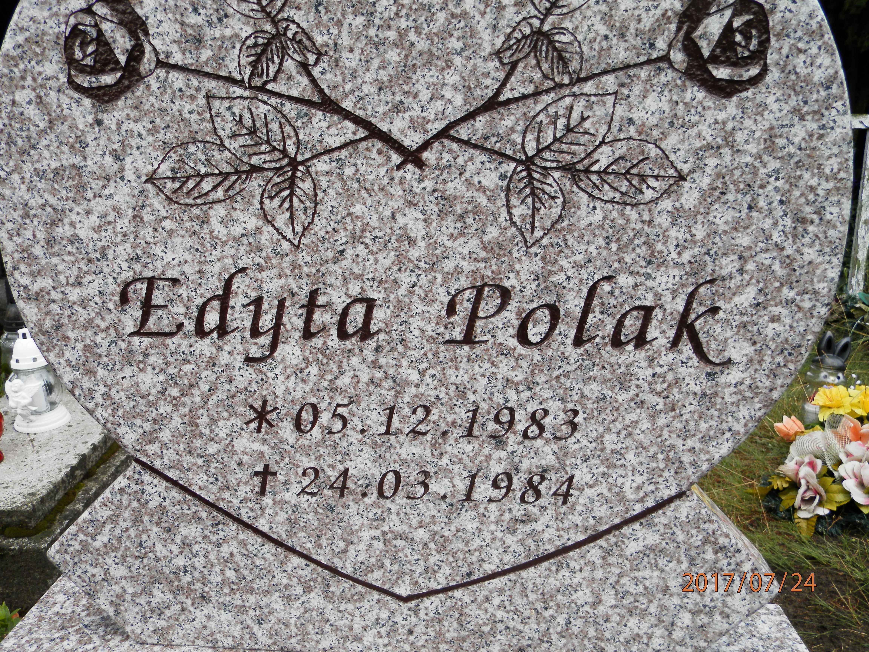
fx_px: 703
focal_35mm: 28
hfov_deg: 63.4
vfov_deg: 49.7
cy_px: 326
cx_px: 434
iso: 80
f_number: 3.2
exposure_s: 1/100
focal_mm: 5
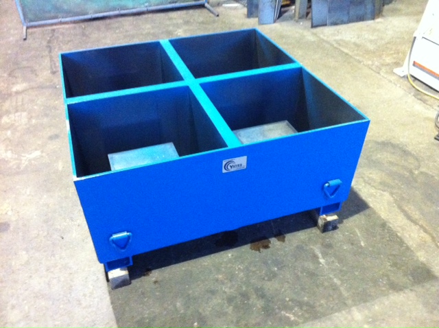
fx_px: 443
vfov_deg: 40.6
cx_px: 220
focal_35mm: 35
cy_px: 164
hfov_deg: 52.7
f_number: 2.8
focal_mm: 3.85
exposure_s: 1/17
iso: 1000
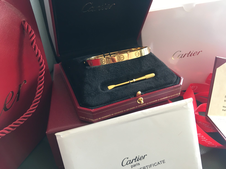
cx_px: 113
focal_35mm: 29
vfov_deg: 48.2
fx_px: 189
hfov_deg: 61.7
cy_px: 84
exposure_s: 1/33
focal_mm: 4.15
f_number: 2.2
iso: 100
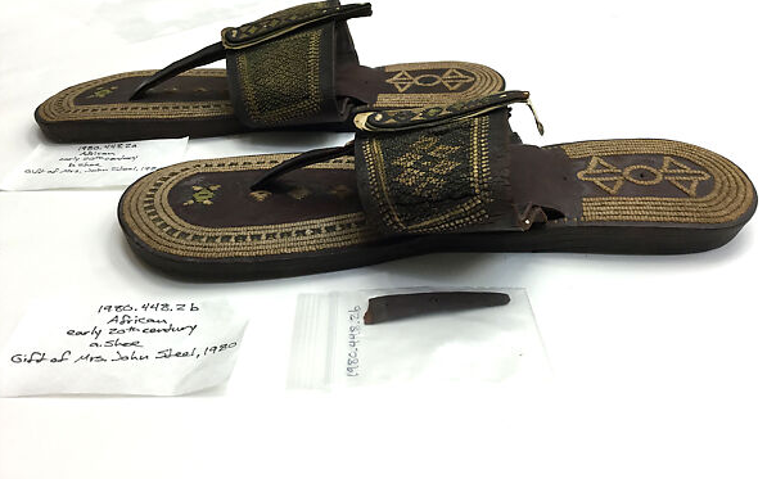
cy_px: 194
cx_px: 383
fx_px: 690
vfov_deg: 38.2
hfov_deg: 58.1
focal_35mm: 33
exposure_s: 1/40
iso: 32
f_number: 2.4
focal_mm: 3.3
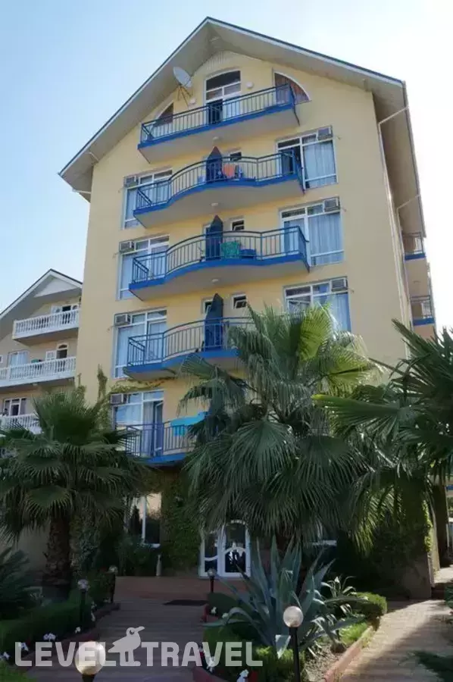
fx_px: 568
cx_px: 226
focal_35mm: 30
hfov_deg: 43.5
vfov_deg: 62.0
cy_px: 341
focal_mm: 20
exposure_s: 1/125
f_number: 8
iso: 100
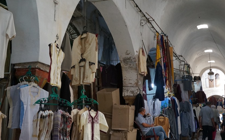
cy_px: 62
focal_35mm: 35
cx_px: 100
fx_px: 215
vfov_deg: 36.2
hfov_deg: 55.2
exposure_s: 1/50
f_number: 6.3
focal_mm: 16
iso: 800
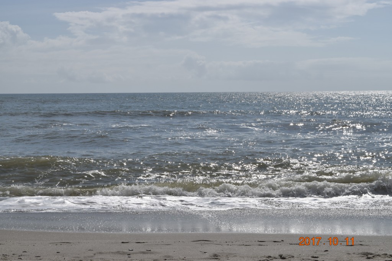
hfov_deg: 24.6
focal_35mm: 82
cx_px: 196
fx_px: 898
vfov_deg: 16.5
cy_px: 130
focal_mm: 55
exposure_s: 1/800
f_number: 14
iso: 200
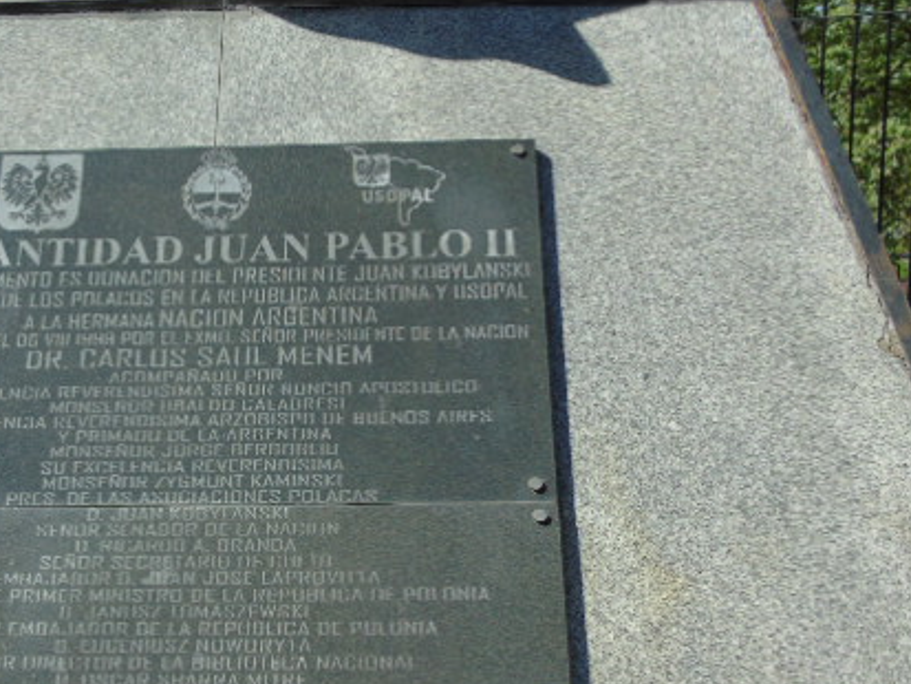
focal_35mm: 62
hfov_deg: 30.8
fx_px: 1632
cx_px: 251
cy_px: 483
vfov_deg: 23.5
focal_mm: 7.1
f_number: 3.9
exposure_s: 1/640
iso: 80
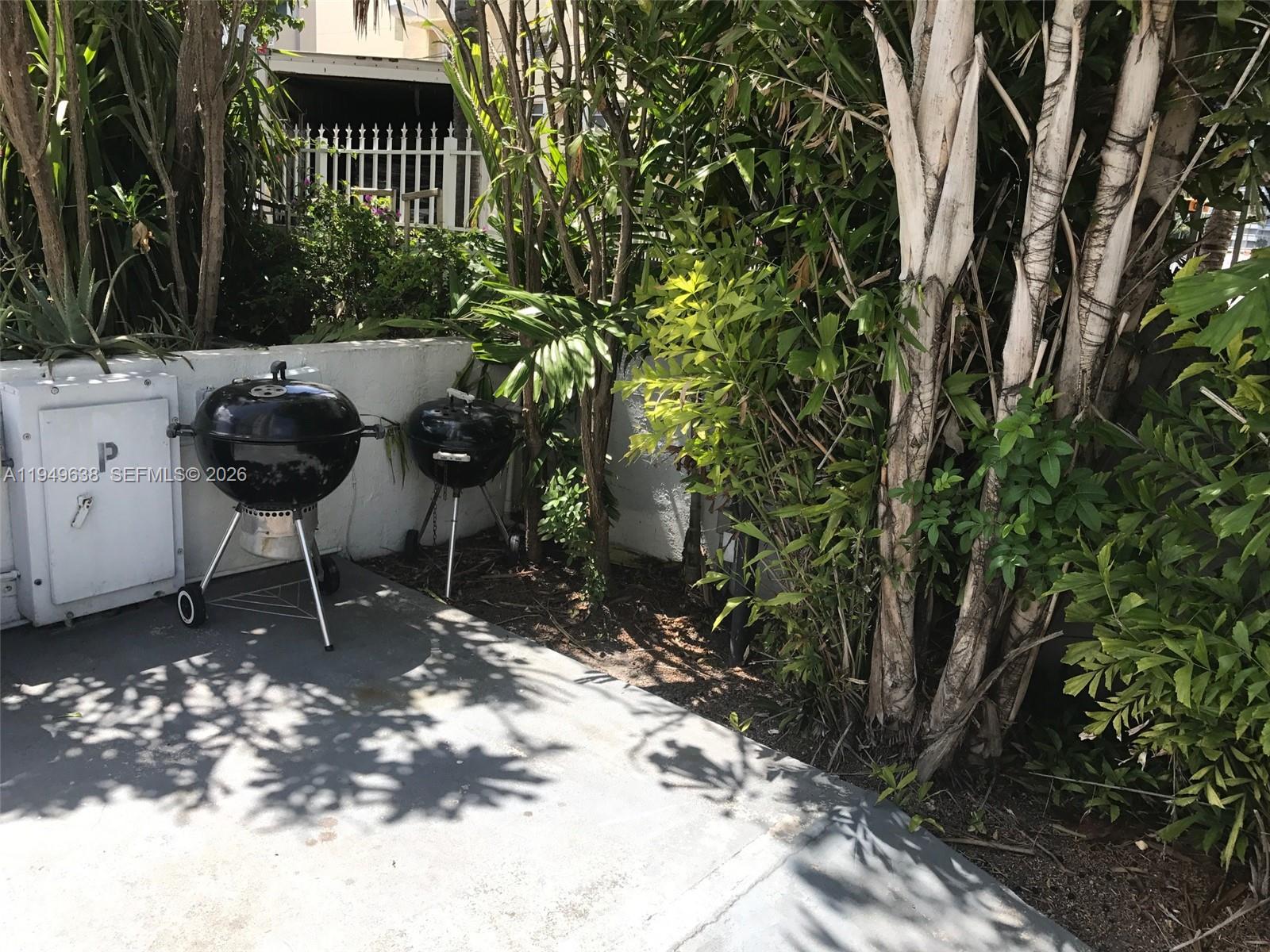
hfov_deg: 63.4
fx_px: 1027
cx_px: 635
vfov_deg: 49.7
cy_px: 476
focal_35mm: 28
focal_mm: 3.99
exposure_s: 1/748
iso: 20
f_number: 1.8
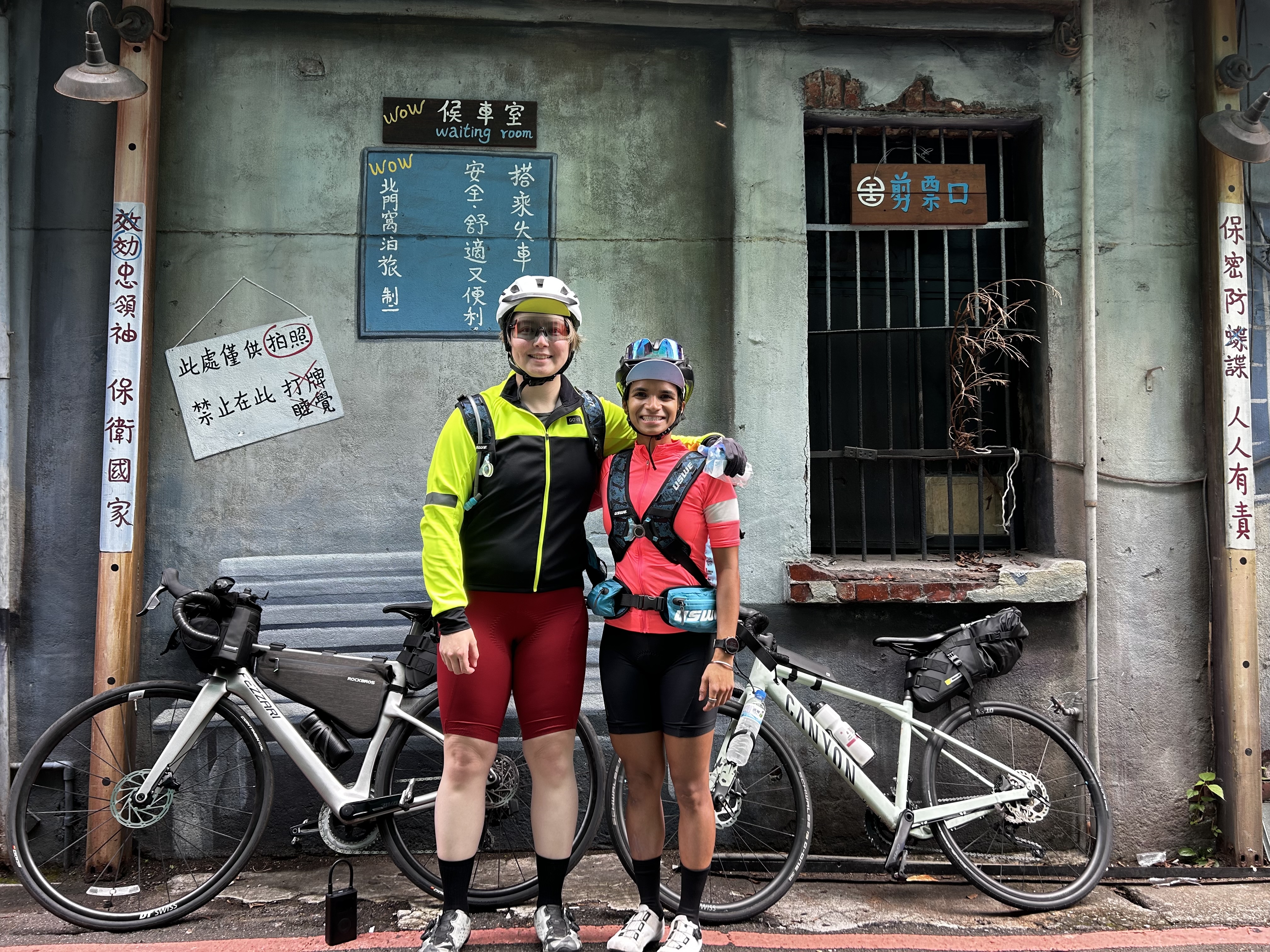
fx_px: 954
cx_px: 635
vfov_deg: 53.1
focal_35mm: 26
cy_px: 476
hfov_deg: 67.3
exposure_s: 1/139
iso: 32
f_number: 1.5
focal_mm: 5.7
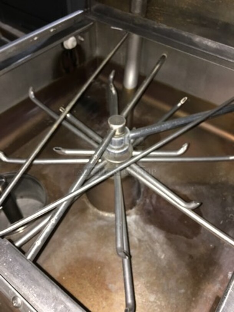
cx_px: 117
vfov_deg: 61.7
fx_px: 261
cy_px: 156
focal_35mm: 29
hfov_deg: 48.2
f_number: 2.2
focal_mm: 4.15
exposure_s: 1/16
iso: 100
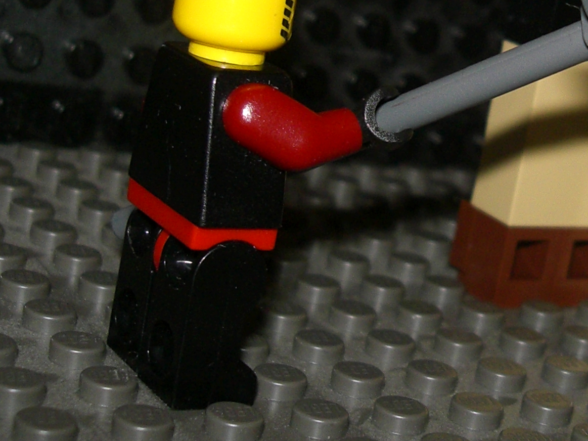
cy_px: 43
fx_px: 1563
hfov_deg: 20.8
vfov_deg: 15.9
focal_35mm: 92
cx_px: 550
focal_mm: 6.3
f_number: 3.1
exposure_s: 1/60
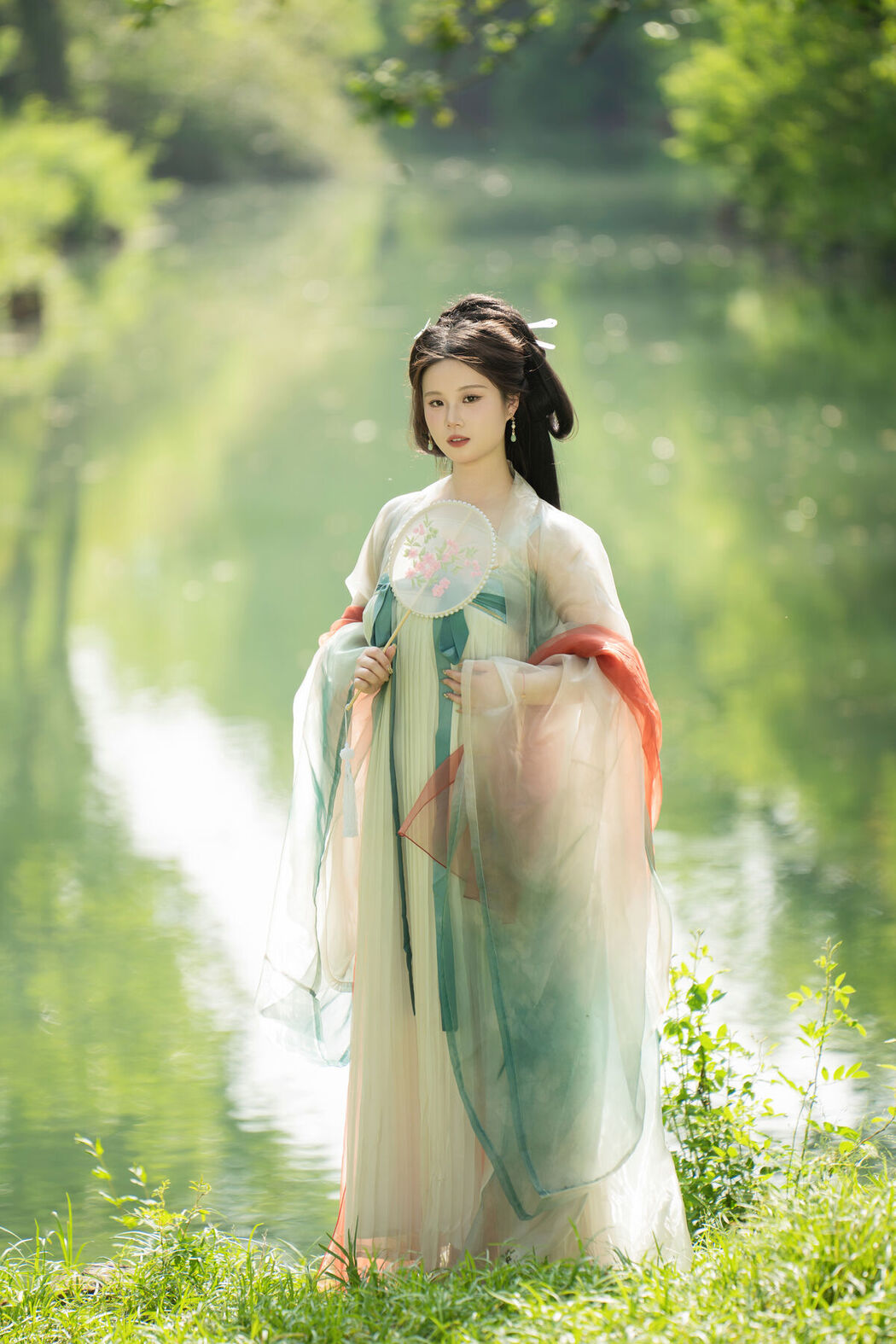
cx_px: 448
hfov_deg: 7.6
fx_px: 6719
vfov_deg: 11.4
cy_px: 672
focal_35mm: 180
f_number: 3.2
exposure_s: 1/320
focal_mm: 180
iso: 100
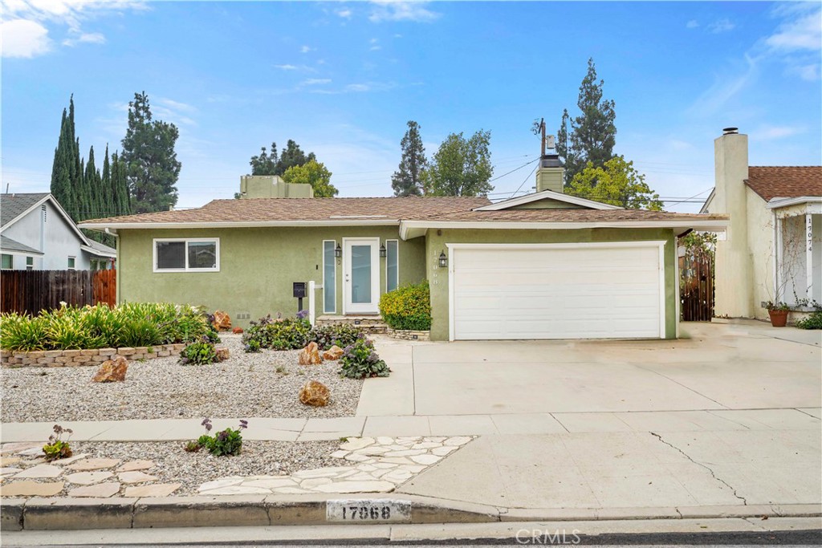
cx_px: 411
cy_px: 274
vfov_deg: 37.9
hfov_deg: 54.4
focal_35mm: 35
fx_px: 799
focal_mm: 35
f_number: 11
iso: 250
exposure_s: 1/40
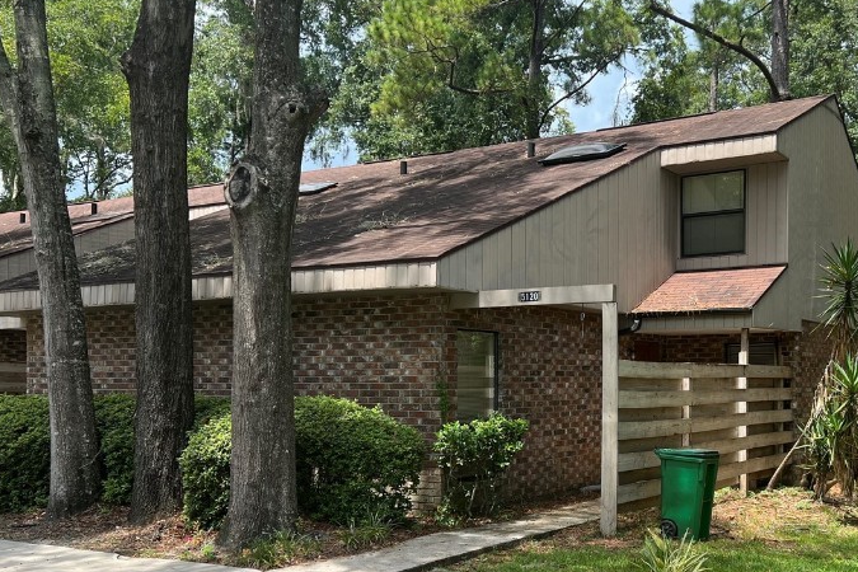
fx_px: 977
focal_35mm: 41
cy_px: 371
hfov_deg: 46.3
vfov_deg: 32.4
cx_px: 600
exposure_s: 1/1531
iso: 50
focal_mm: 5.7
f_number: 1.5
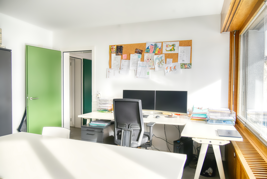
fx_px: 178
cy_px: 90
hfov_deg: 73.7
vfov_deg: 53.2
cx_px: 134
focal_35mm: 24
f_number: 11
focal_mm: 24
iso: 250
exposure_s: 1/500
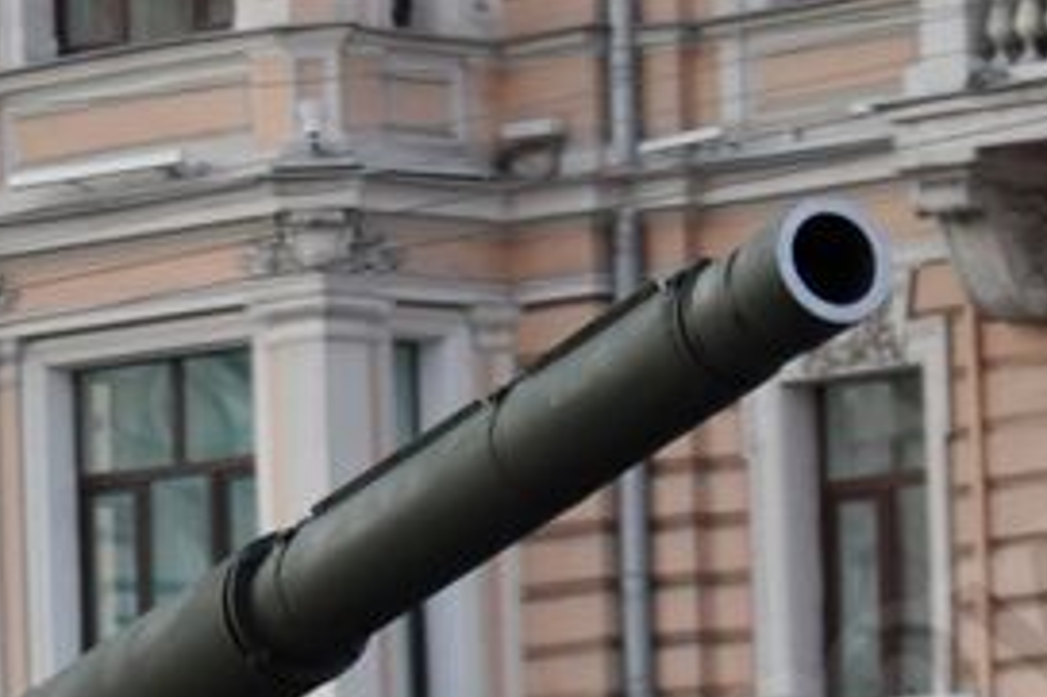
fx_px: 8603
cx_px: -219
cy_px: 1325
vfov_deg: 4.6
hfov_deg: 6.9
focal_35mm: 296
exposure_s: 1/160
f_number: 2.8
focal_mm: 42
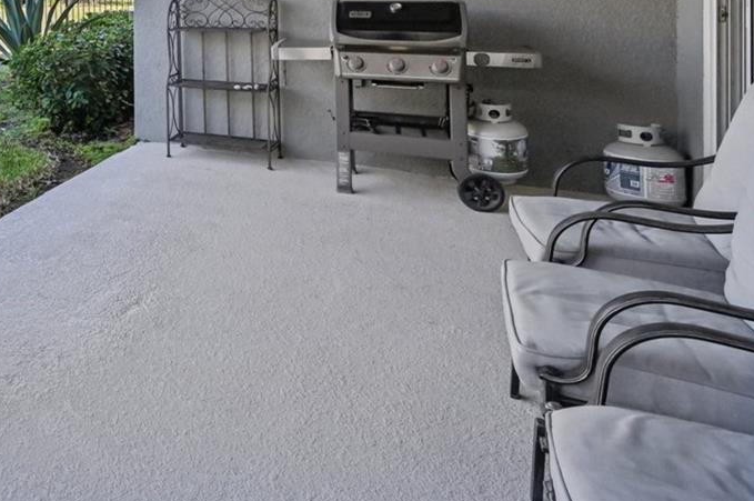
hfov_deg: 44.3
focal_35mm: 33
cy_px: -22
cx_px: -69
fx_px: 690
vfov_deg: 35.3
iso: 400
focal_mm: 14
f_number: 8
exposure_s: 1/250
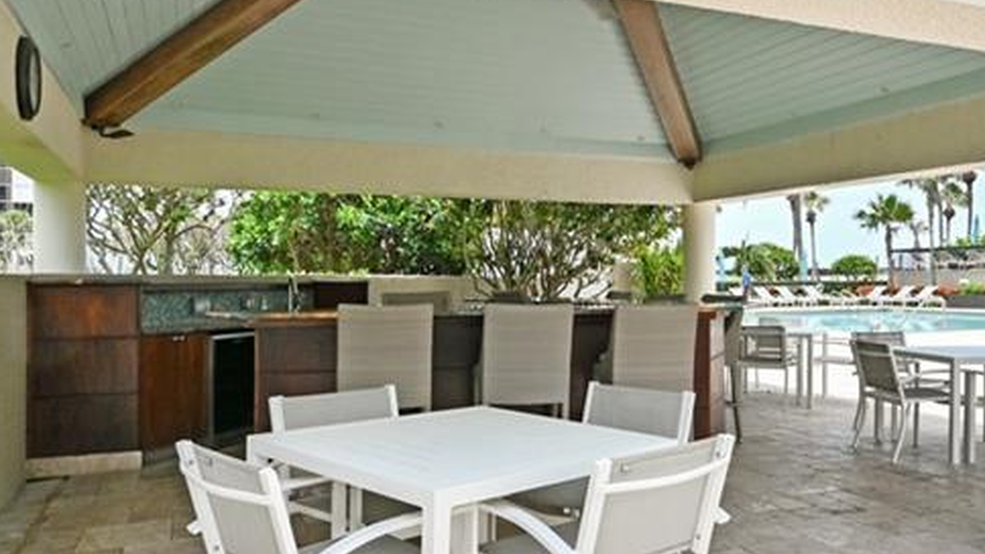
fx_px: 809
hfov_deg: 62.2
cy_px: 337
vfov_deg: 37.6
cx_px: 580
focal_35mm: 31
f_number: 11
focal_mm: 14
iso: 125
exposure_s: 1/250
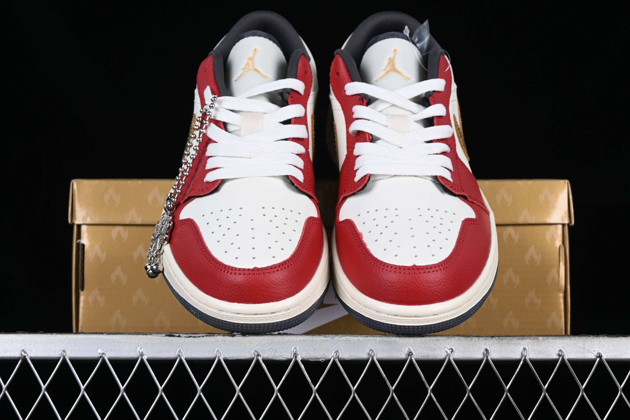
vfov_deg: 18.2
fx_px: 1312
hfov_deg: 27.0
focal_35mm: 75
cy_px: 210
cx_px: 315
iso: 160
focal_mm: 50
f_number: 8
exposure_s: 1/80
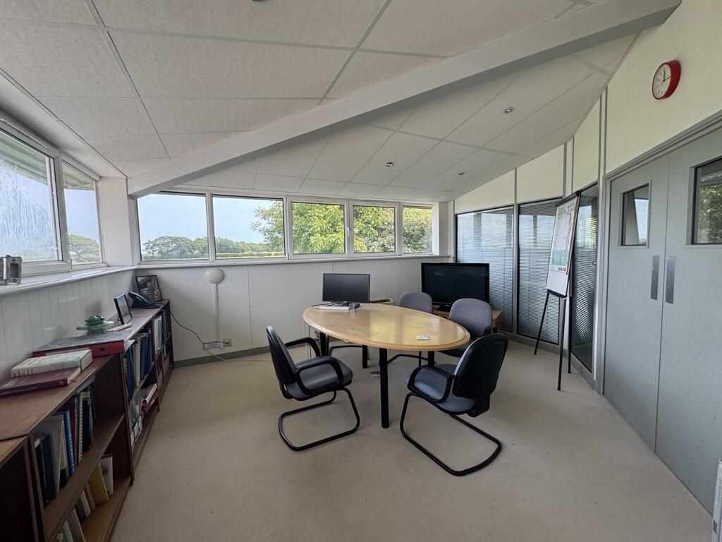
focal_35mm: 14
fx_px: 292
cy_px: 271
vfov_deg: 85.7
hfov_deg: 102.1
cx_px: 361
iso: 40
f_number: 2.2
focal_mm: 2.22
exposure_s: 1/166
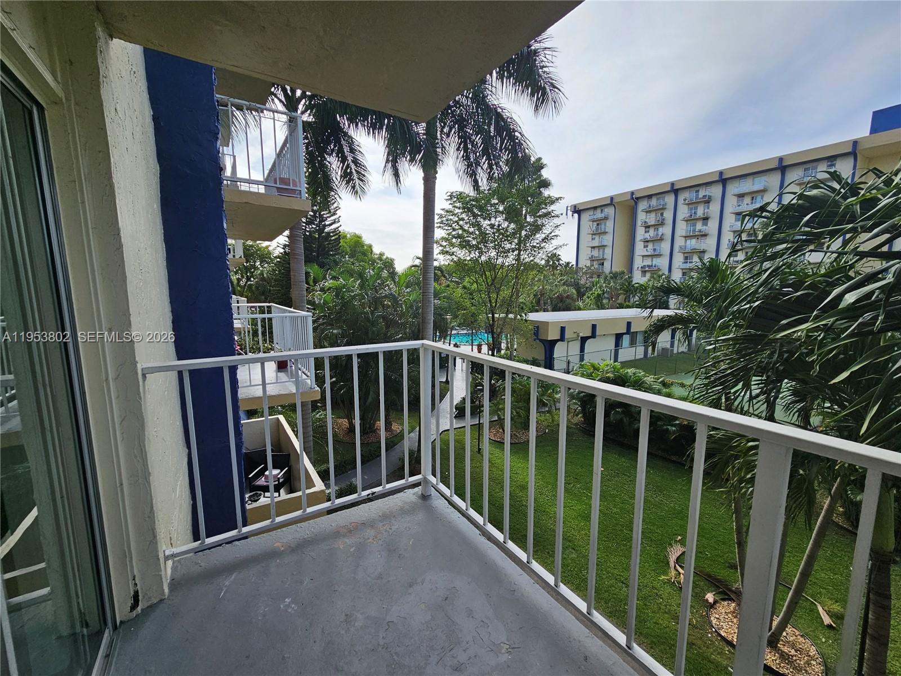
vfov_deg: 89.9
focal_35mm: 13
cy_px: 338
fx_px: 338
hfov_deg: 106.2
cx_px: 450
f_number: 2.2
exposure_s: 1/1636
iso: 50
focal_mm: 2.2
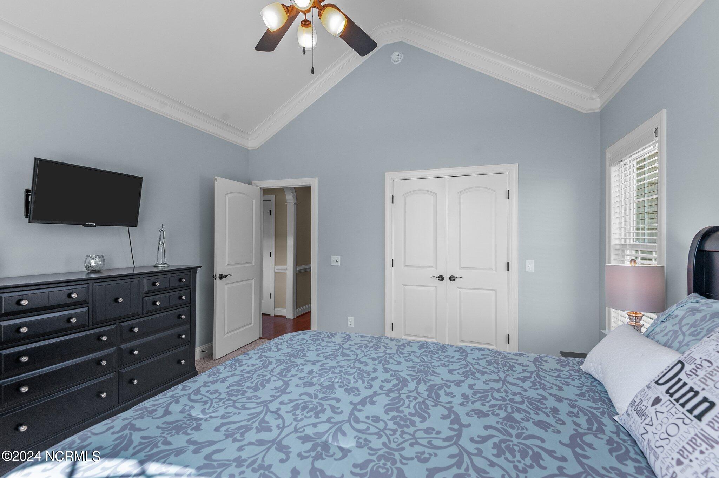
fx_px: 319
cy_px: 239
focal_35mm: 16
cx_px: 360
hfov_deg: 96.8
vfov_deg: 73.7
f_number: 5.6
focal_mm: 16
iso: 400
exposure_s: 1/125
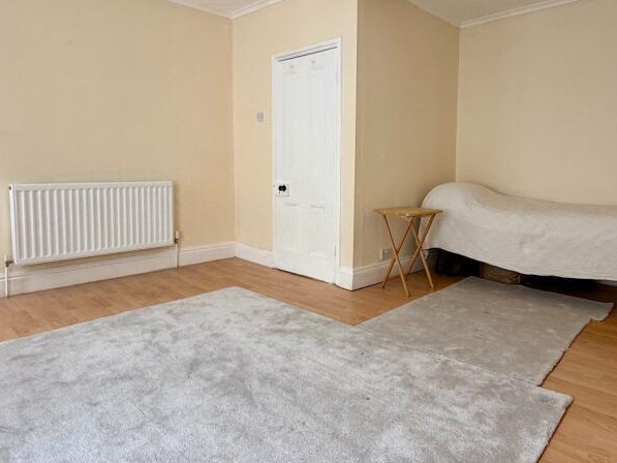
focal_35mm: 24
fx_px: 428
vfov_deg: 56.6
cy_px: 199
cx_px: 333
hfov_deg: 71.5
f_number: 2.2
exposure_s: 1/99
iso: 64
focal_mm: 2.22
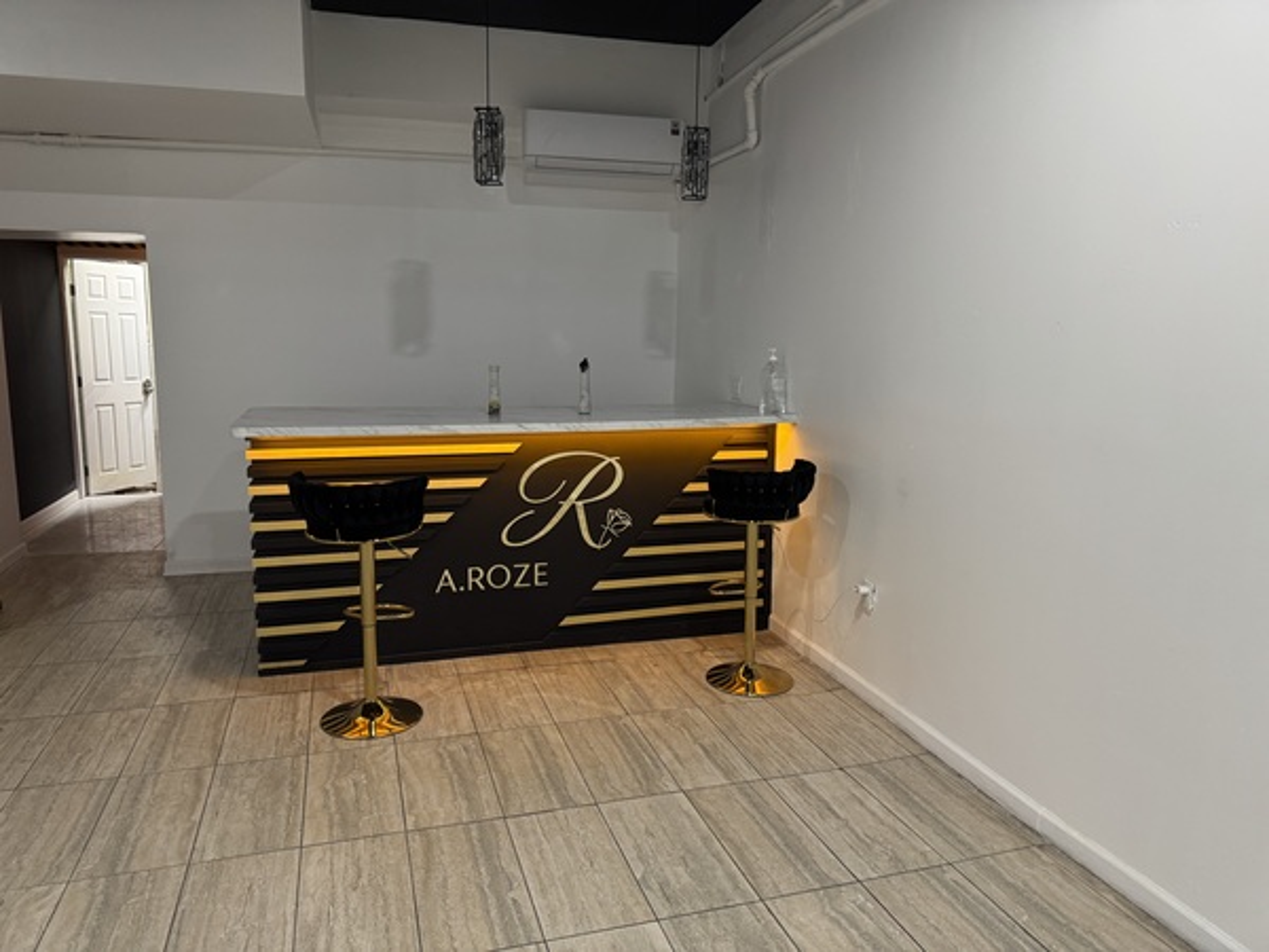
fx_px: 880
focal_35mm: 24
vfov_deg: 56.8
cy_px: 476
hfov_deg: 71.6
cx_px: 634
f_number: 1.78
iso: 200
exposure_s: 1/42
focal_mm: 6.76
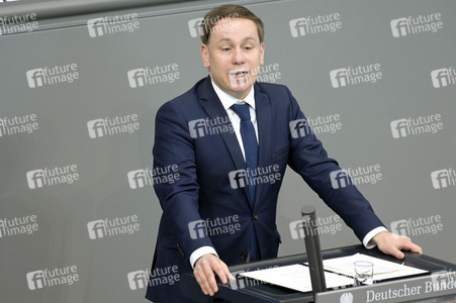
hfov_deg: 4.9
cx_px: 228
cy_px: 152
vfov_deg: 3.3
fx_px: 5316
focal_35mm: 420
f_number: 5.6
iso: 8000
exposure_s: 1/400
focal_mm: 420
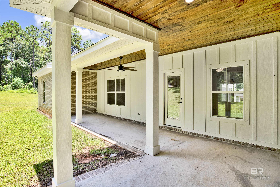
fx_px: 140
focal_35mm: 18
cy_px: 94
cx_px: 140
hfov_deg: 90.0
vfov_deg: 67.4
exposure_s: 1/100
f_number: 11
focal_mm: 18
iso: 200
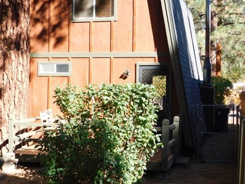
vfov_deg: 25.2
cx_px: 110
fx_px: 411
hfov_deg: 33.2
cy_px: 90
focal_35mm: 58
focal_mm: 6.3
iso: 125
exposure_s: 1/250
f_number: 3.5
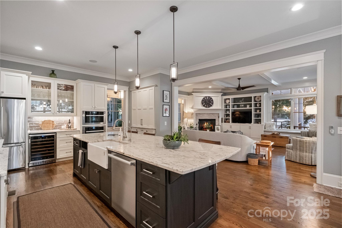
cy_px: 114
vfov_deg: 72.0
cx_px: 171
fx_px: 157
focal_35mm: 16
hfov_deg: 95.0
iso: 8000
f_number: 6.3
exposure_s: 1/30
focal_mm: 11
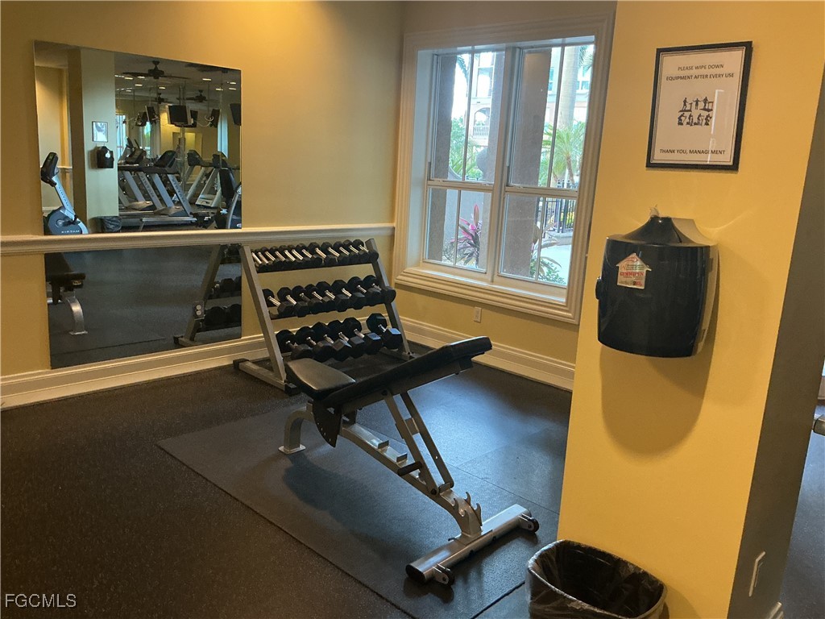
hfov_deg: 61.7
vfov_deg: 48.2
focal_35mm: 29
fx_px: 691
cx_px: 412
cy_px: 310
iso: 250
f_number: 1.8
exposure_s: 1/60
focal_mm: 3
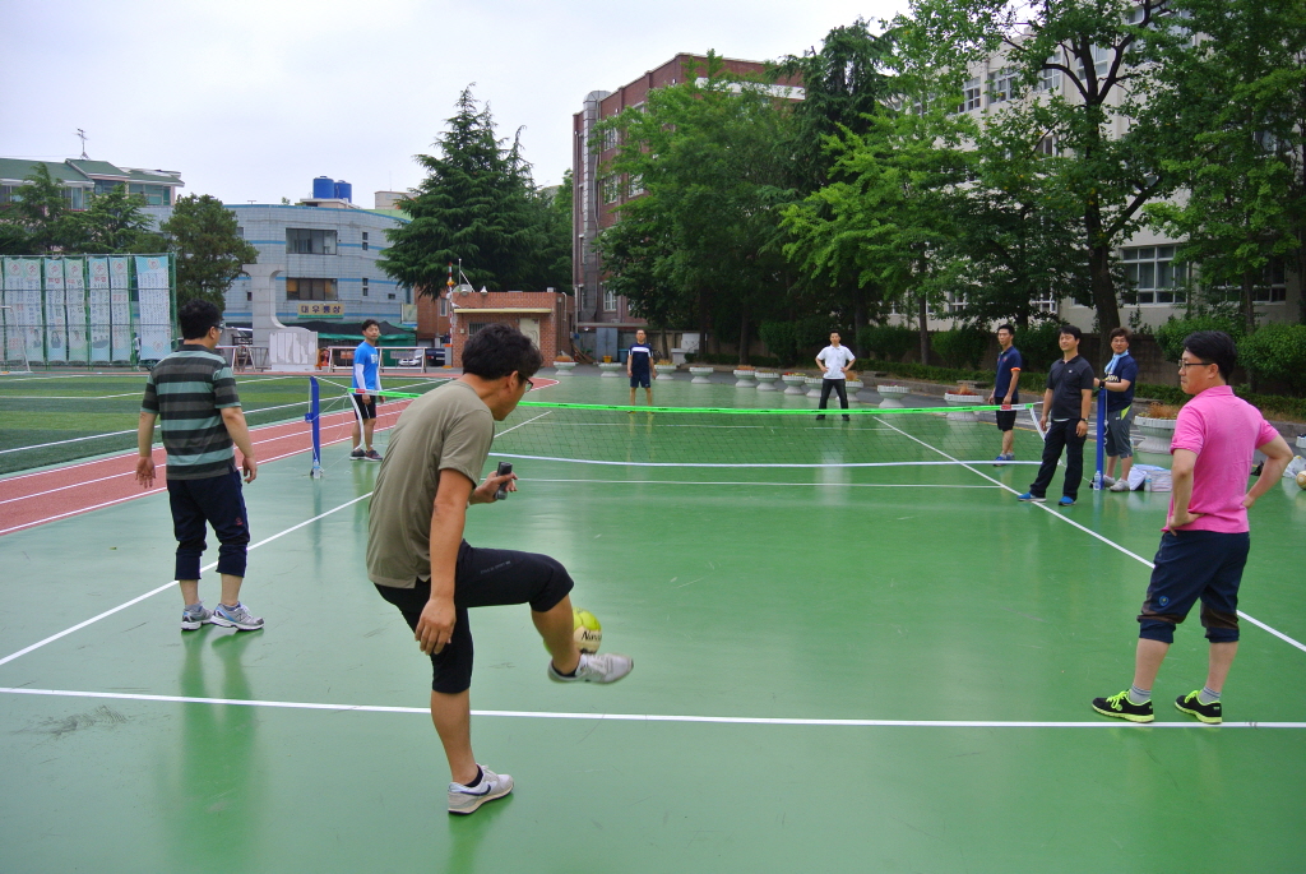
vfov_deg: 45.1
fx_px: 1053
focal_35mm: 29
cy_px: 437
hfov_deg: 63.6
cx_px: 653
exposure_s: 1/500
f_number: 3.5
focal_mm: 11
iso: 140
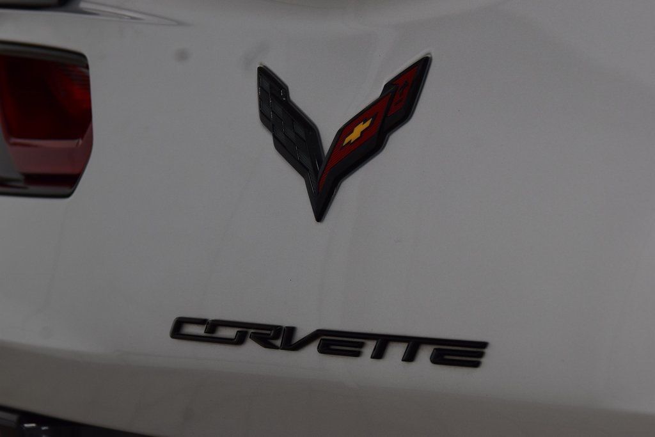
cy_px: 218
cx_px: 328
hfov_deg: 19.5
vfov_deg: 13.0
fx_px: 1911
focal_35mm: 105
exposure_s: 1/30
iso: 640
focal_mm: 70
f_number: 7.1
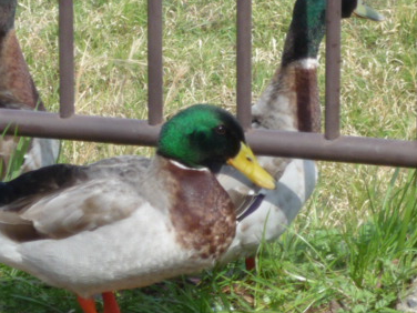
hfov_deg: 6.5
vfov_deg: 4.9
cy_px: 137
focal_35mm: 306
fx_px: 3686
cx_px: 120
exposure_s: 1/200
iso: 100
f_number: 5.6
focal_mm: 17.6
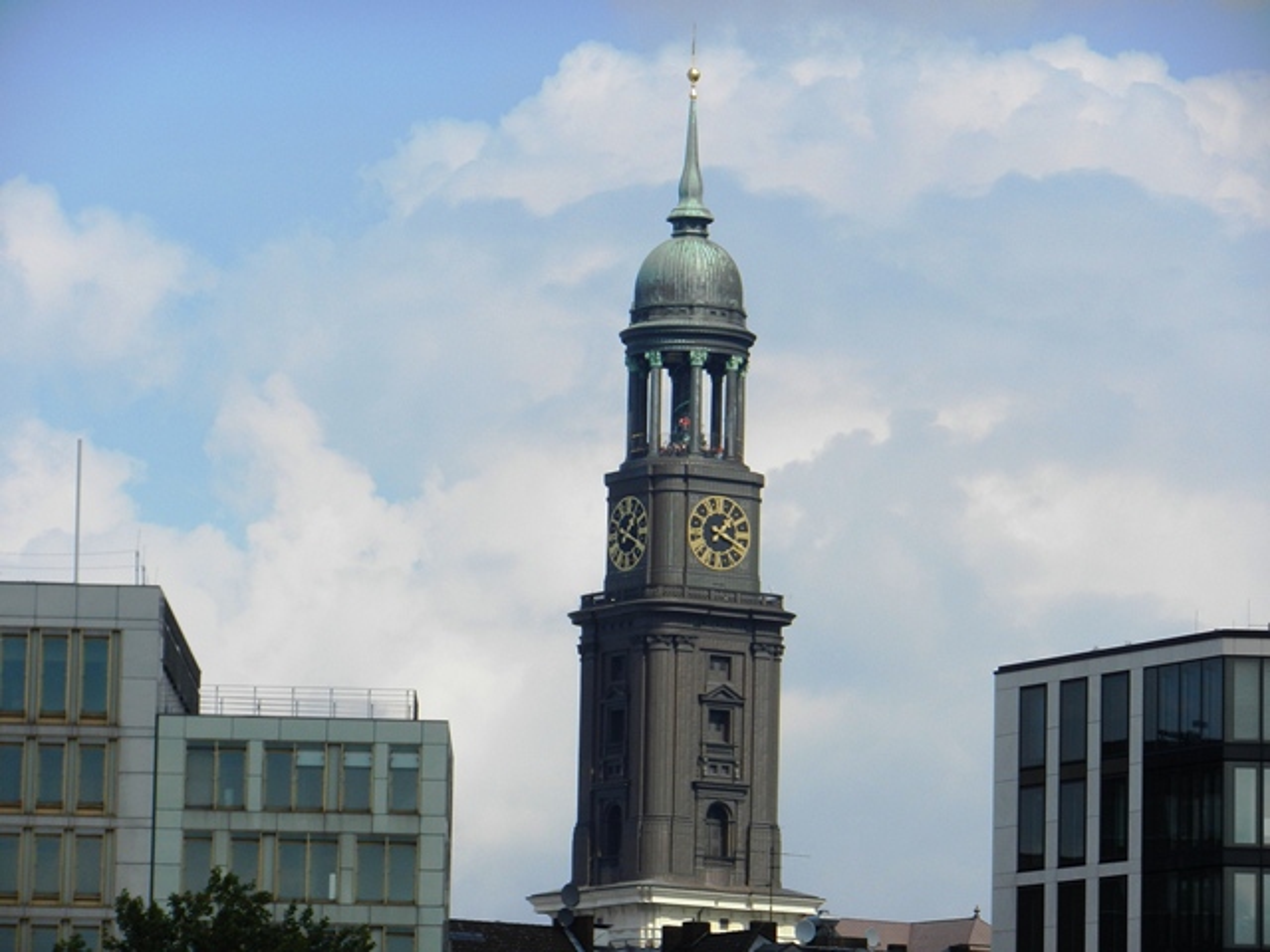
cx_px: 635
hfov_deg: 12.0
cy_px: 476
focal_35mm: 165
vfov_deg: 9.0
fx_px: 6054
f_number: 5.3
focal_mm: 29.7
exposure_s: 1/1000
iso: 160
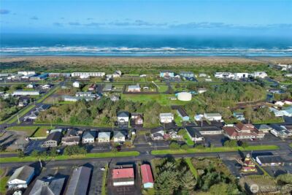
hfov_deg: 63.6
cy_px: 98
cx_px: 146
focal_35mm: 29
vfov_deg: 45.0
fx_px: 235
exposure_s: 1/1318
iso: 100
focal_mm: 10.57
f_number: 2.8
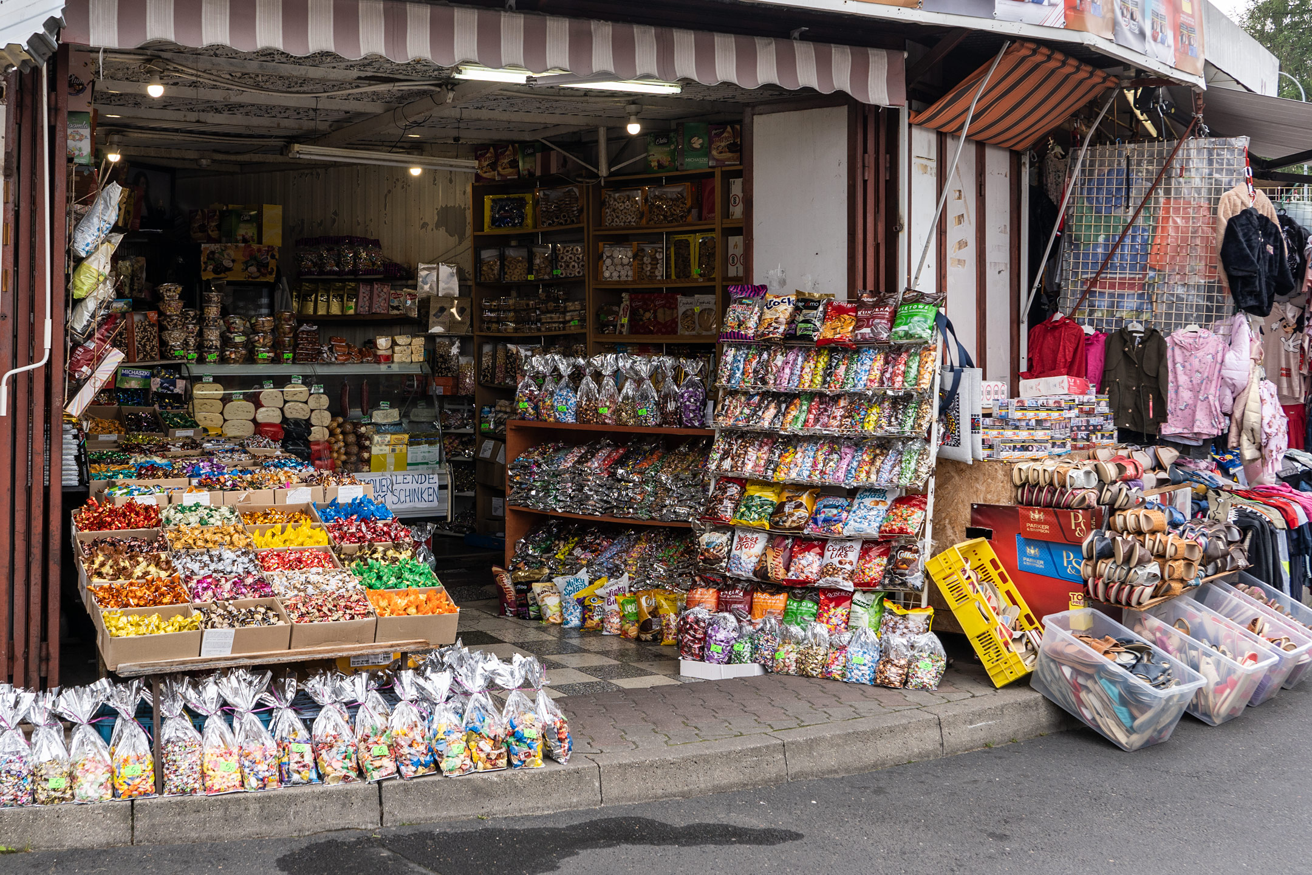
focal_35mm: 35
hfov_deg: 53.9
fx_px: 1290
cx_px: 656
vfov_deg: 37.5
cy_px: 438
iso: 100
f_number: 5.6
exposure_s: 1/125
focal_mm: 23.6
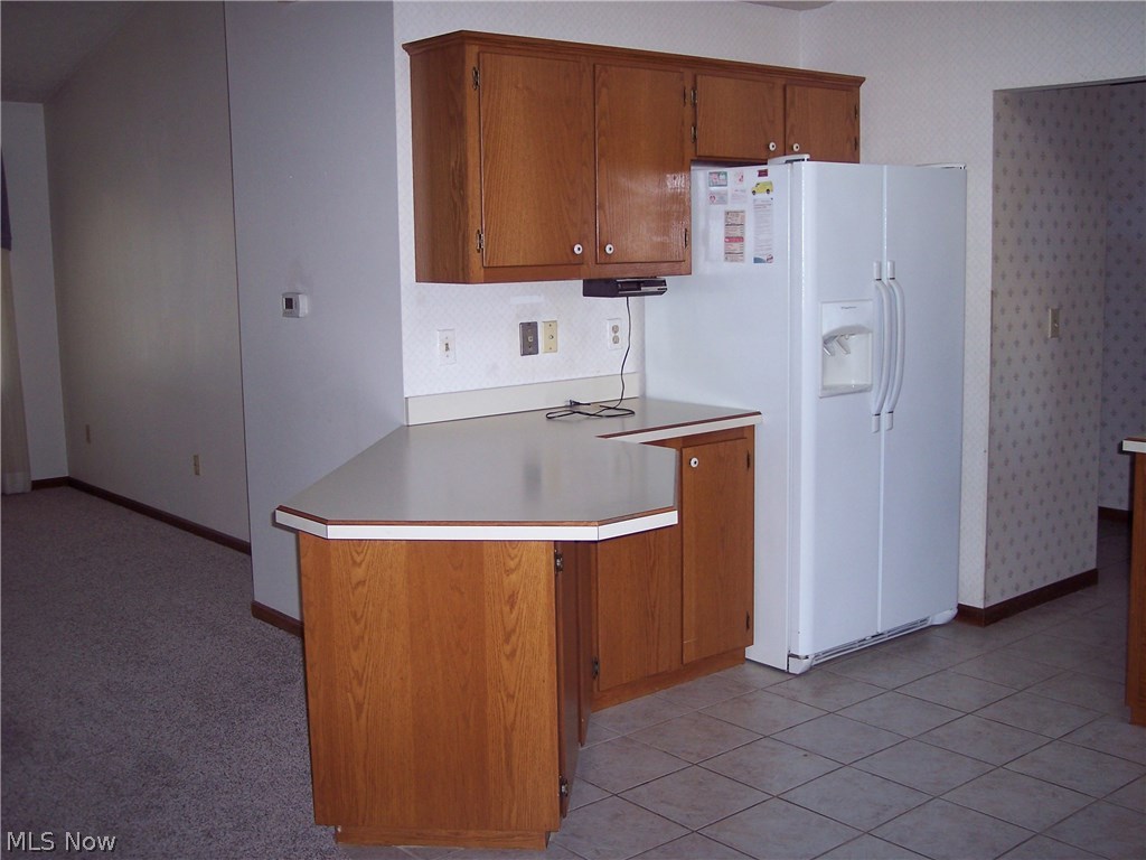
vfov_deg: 36.8
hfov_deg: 47.9
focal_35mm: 39
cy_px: 430
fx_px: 1291
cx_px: 573
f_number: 2.8
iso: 140
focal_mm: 8
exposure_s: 1/60
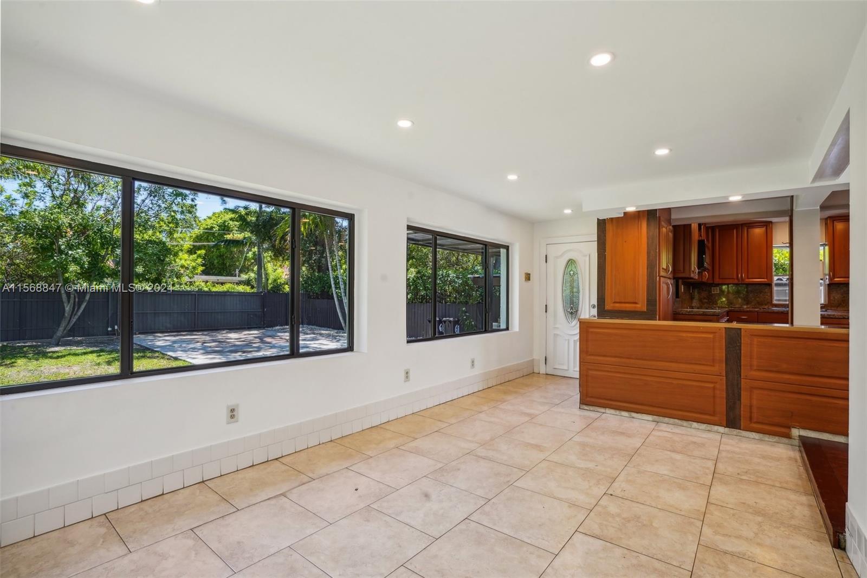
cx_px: 434
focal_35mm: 16
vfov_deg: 73.7
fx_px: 385
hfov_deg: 96.7
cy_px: 289
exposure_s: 1/30
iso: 400
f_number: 10
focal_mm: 16
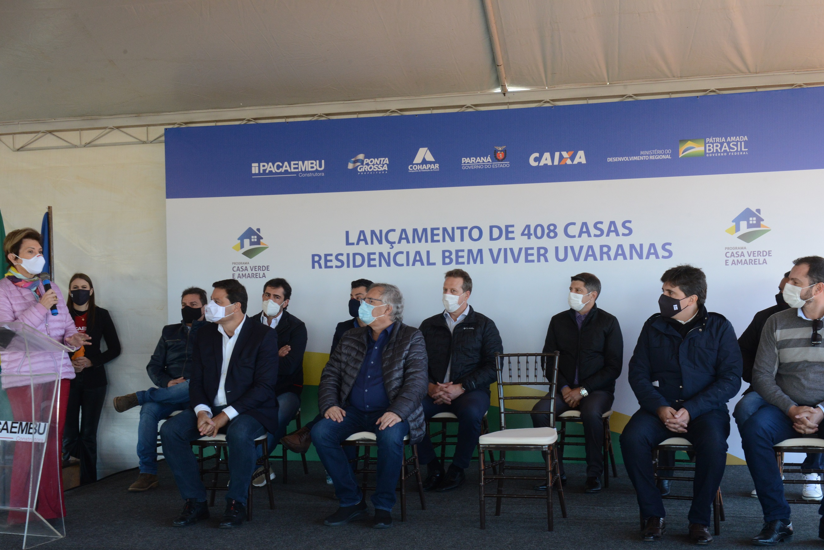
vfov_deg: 28.1
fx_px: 1099
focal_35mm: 48
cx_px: 412
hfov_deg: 41.1
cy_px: 314
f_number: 11
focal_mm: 42
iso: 1600
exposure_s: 1/60
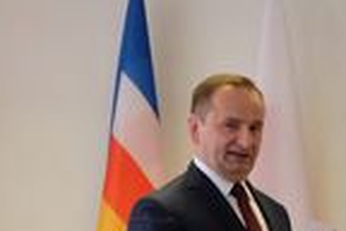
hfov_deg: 9.4
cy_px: 409
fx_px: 2085
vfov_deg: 6.2
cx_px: 352
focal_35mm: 217
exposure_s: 1/100
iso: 1600
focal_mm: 25.6
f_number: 4.5
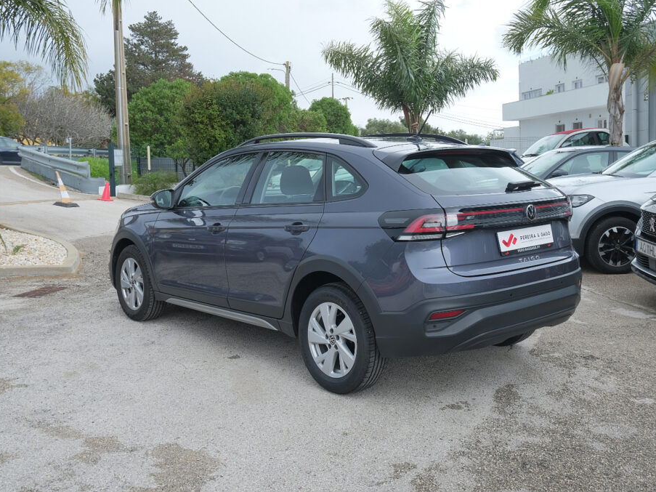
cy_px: 245
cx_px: 353
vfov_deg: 39.6
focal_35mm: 36
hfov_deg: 51.3
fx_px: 682
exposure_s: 1/100
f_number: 9
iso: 400
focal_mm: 22.1
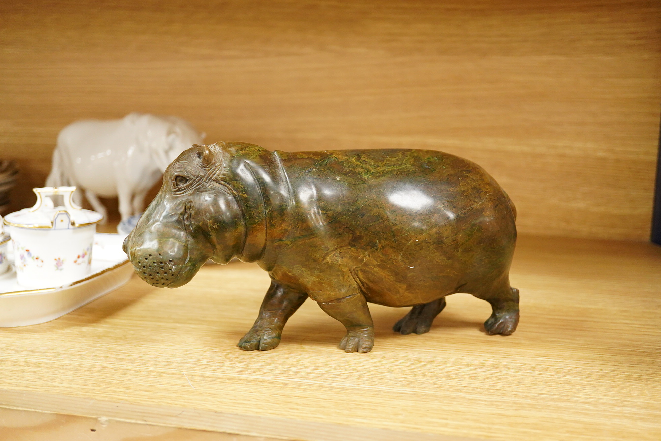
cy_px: 220
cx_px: 330
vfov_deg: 29.9
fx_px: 826
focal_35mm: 45
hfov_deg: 43.6
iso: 2500
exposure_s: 1/200
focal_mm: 30
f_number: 3.5
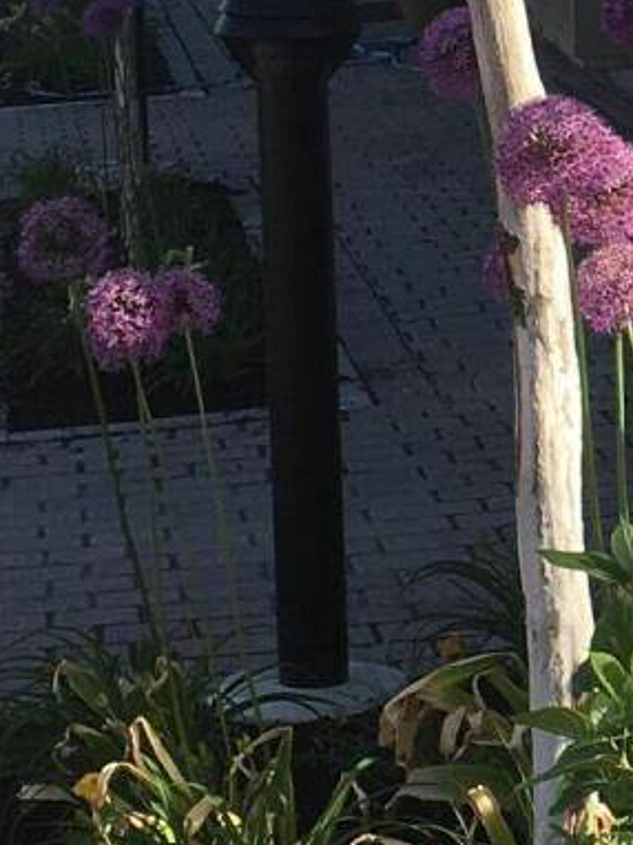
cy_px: 285
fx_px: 3710
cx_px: 1319
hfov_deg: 9.1
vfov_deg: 13.0
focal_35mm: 152
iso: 25
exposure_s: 1/646
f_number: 2.2
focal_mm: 4.15
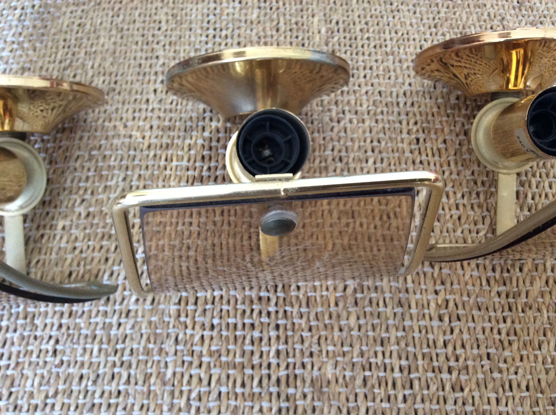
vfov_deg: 44.1
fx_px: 513
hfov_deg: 56.9
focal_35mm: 32
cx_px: 278
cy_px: 208
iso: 200
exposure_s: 1/25
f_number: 2.4
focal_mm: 3.3
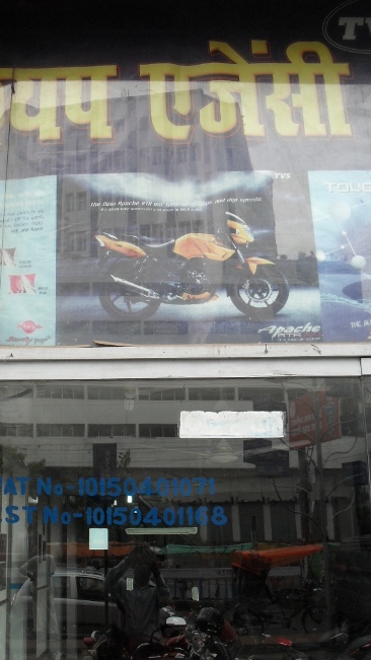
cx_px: 159
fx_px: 735
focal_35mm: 42
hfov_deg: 28.3
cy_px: 326
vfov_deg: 48.4
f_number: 2.8
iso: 80
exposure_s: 1/250
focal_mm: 6.3
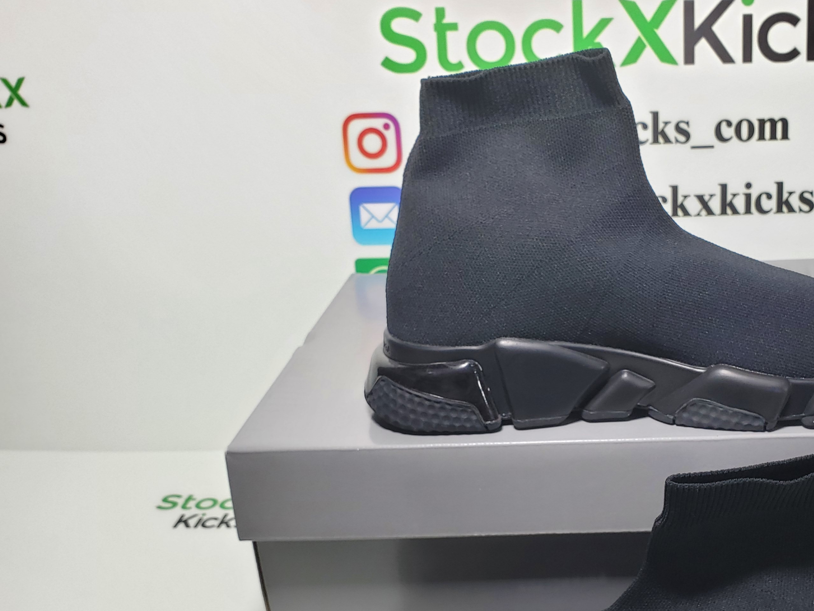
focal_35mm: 41
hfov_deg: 44.2
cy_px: 412
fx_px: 964
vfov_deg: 34.8
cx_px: 616
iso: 50
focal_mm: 4.3
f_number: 2.4
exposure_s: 1/129
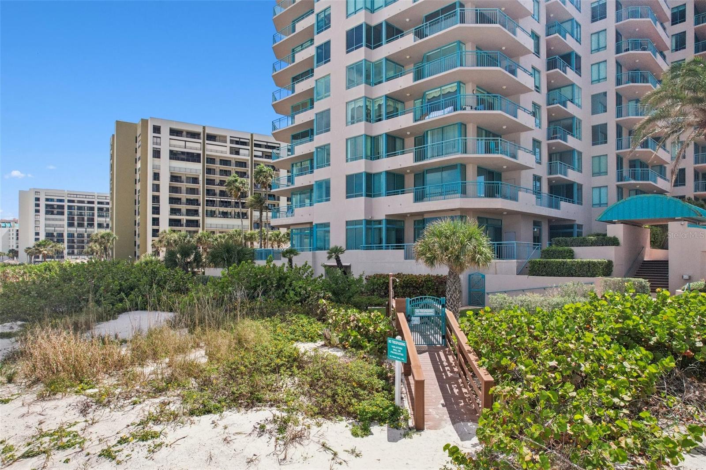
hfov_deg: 78.6
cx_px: 353
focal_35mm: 22
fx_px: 431
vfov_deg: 57.2
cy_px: 235
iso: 400
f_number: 2.8
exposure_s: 1/1600
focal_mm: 8.4
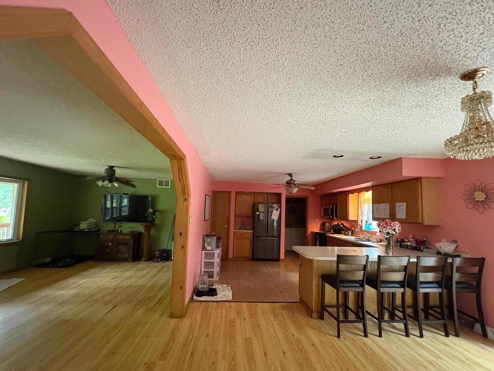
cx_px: 245
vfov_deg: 81.7
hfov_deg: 98.2
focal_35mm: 15
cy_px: 196
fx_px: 214
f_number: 2.2
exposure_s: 1/40
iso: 1000
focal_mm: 2.22
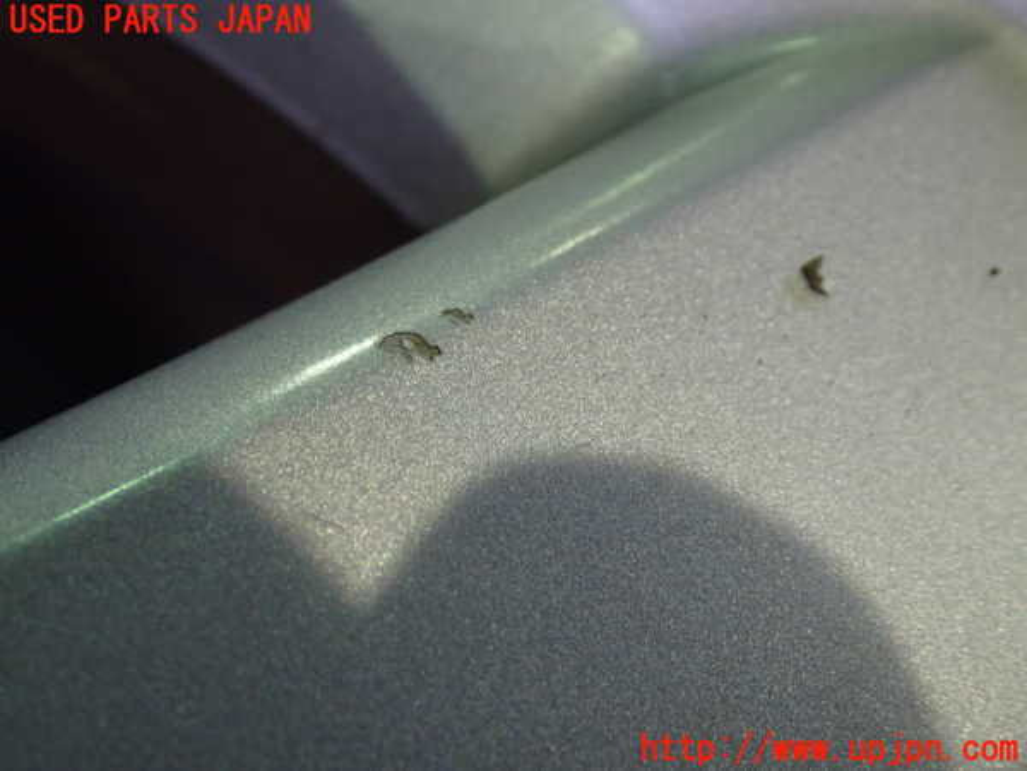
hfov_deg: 42.9
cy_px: 386
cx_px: 514
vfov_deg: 32.9
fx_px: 1305
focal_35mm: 44
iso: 640
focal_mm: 7.84
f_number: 2.9
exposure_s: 1/40
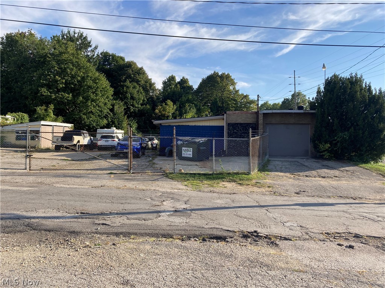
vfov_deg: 49.7
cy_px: 144
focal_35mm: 28
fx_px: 311
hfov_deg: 63.4
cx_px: 192
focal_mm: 3.99
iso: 20
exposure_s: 1/1548
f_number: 1.8
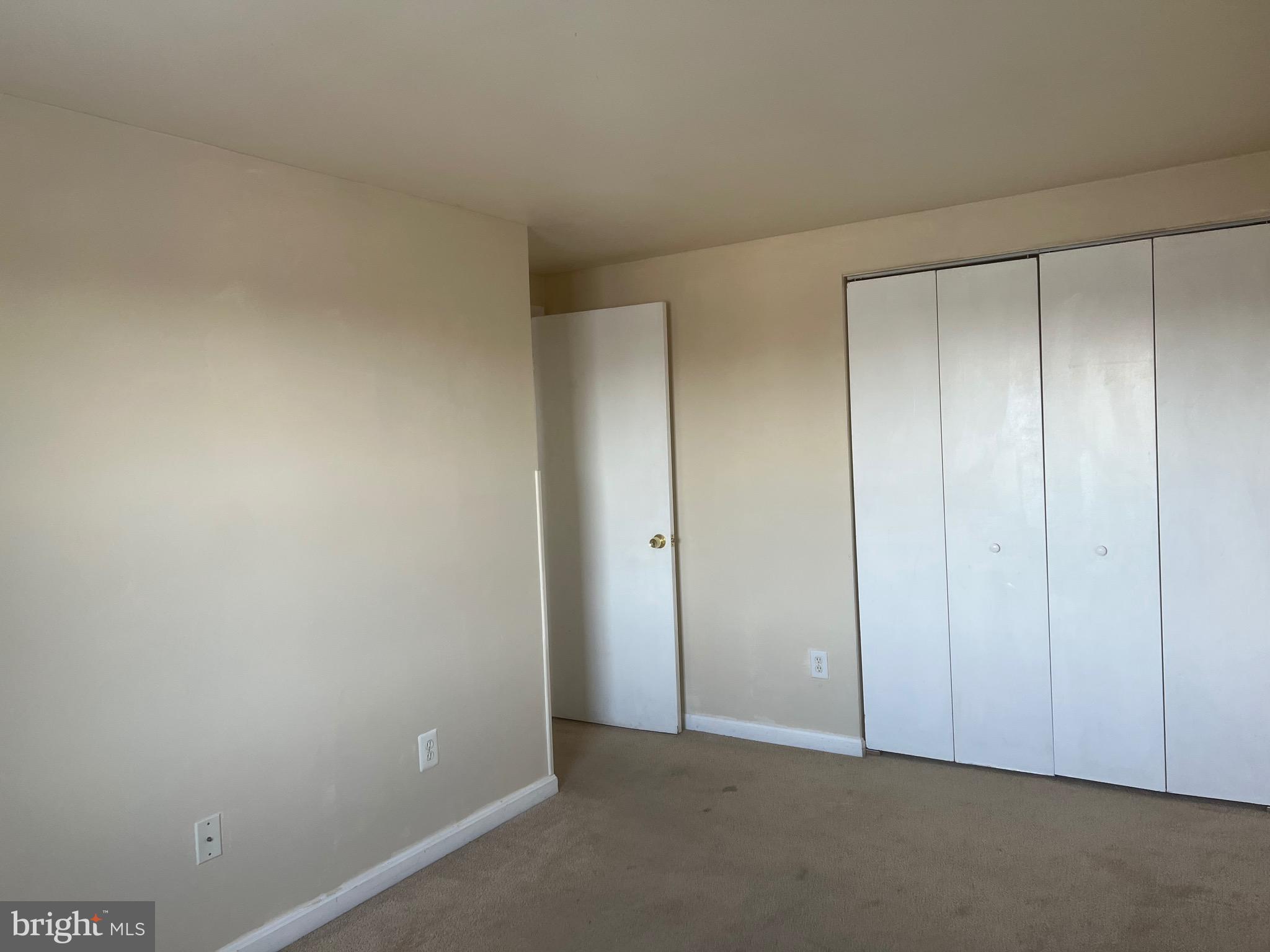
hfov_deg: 67.3
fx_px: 954
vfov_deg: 53.1
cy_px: 476
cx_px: 635
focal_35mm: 26
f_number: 1.5
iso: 100
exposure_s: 1/121
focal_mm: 5.7
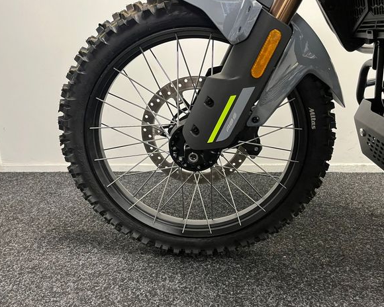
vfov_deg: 51.5
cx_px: 204
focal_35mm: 28
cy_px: 154
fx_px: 318
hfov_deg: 62.2
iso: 320
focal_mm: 5.1
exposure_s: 1/50
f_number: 1.6
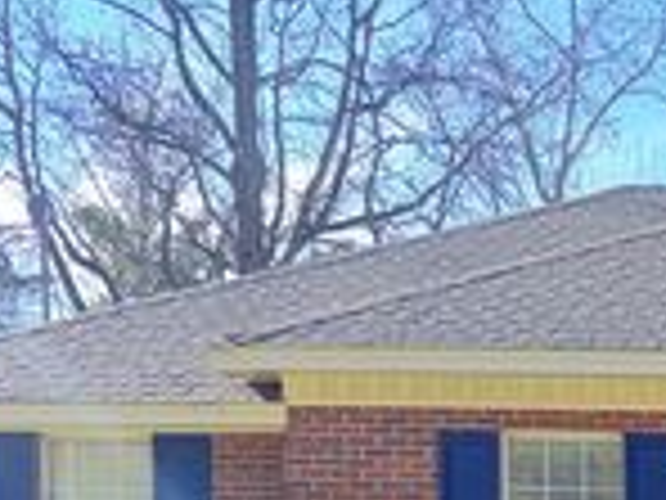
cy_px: 745
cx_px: 922
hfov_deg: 21.3
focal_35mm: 81
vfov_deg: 16.6
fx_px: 1558
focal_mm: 6.76
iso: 50
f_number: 1.78
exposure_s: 1/2703
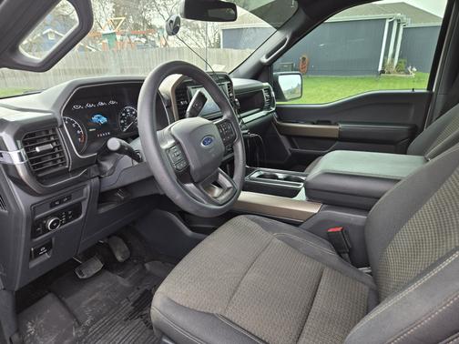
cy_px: 172
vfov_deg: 58.9
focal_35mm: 23
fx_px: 305
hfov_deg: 73.9
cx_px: 230
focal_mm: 5.4
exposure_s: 1/180
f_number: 1.8
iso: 64
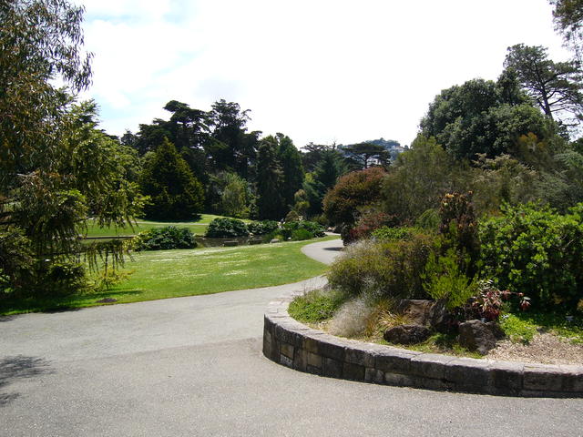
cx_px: 292
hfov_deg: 52.6
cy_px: 218
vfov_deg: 40.7
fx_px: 589
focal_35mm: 35
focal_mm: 5.8
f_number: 8
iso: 50
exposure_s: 1/100
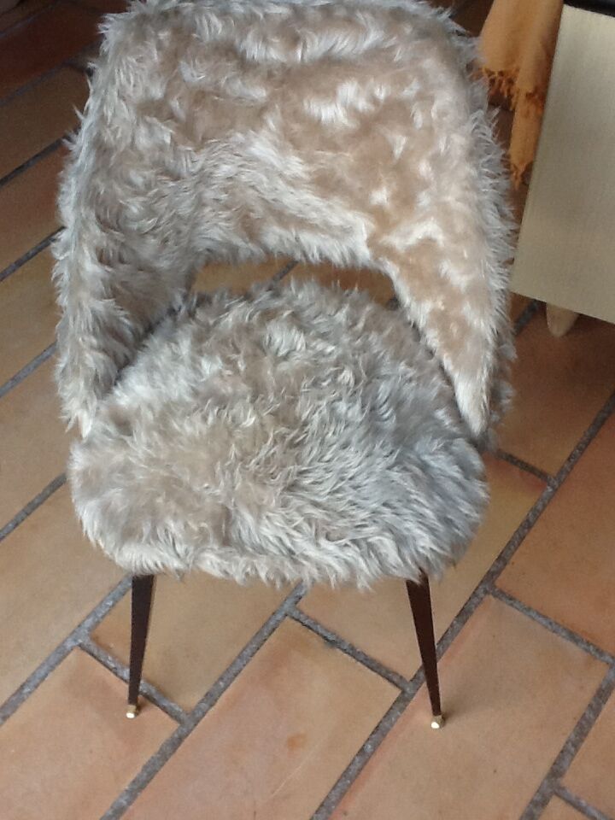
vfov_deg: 42.9
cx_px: 308
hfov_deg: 32.9
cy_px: 410
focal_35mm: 44
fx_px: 1042
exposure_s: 1/40
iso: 50
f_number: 2.4
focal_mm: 2.03
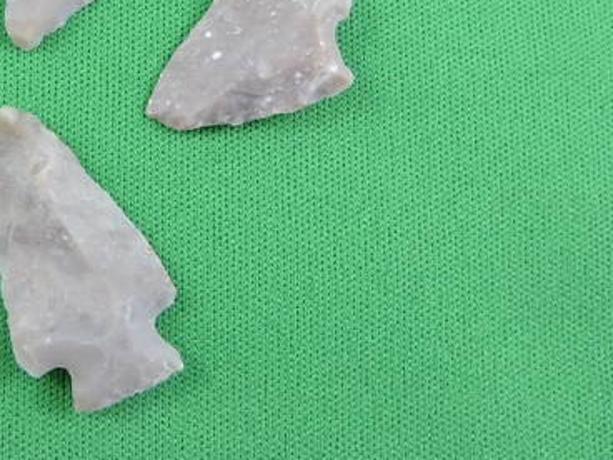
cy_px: 58
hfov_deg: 29.4
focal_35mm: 63
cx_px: 57
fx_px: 1116
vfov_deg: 22.8
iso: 640
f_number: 3.5
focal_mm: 5.4
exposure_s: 1/125
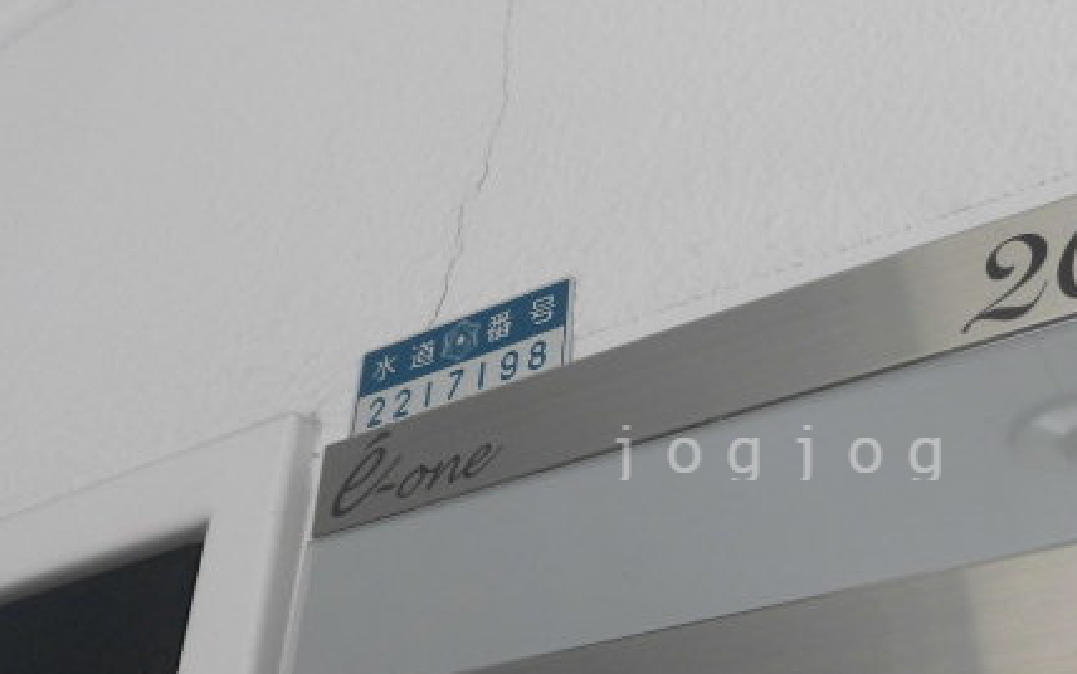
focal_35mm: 38
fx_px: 1116
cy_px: 450
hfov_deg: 49.8
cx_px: 783
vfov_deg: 33.3
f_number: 3.1
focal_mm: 4.3
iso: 100
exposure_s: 1/100
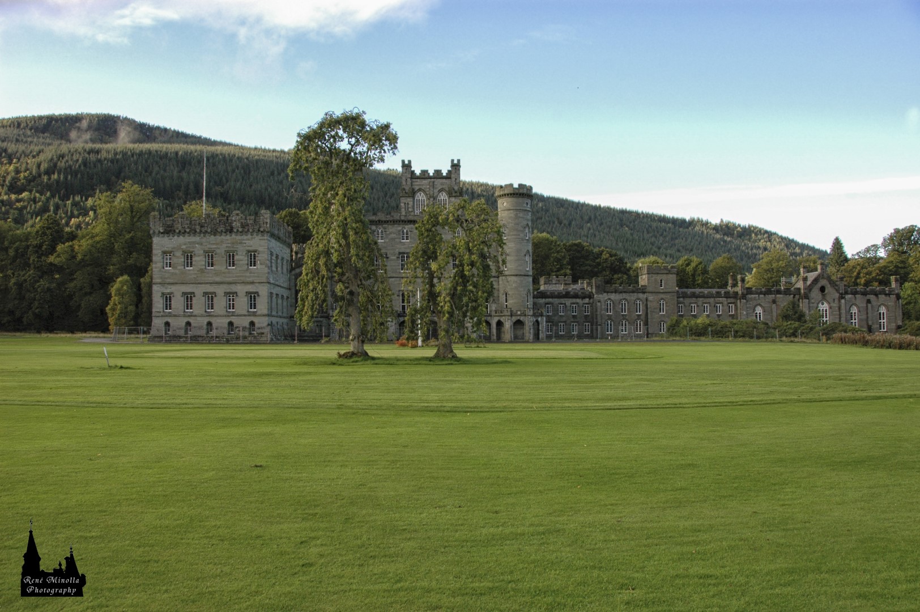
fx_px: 689
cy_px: 306
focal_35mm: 27
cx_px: 460
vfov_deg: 47.9
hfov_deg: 67.4
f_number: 7.1
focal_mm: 18
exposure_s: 1/200
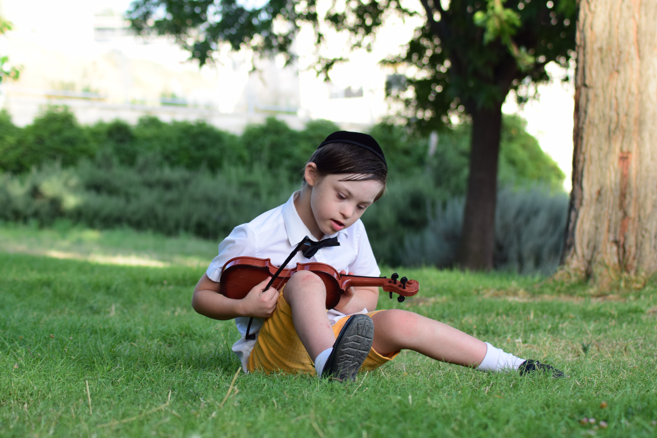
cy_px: 218
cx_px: 329
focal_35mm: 114
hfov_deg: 18.0
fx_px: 2071
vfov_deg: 12.1
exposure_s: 1/125
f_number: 5.6
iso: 200
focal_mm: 75
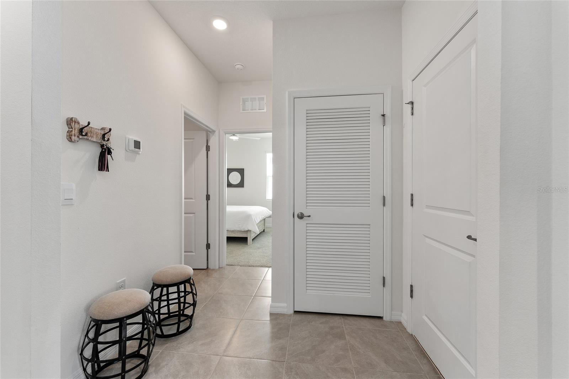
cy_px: 190
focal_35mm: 14
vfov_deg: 81.2
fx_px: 221
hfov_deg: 104.3
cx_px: 284
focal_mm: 14
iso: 320
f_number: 6.3
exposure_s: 1/8
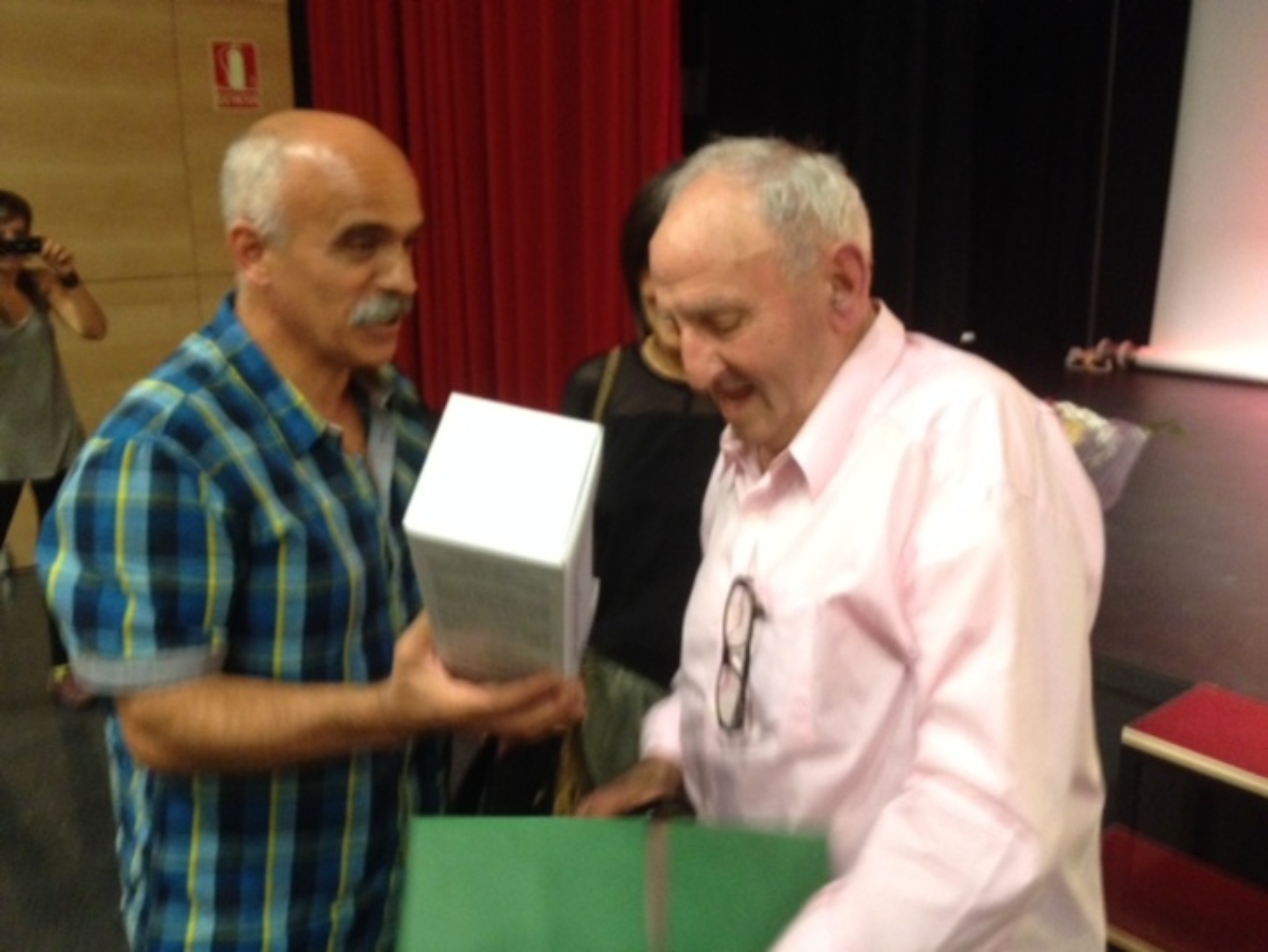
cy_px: 476
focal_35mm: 35
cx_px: 634
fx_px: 1282
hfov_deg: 52.6
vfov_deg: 40.7
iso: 320
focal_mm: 4.28
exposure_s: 1/15
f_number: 2.4
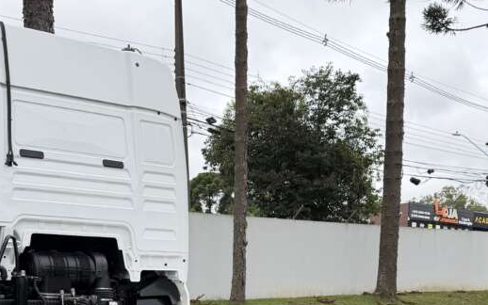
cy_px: 359
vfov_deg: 22.6
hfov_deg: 38.1
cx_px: 270
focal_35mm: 53
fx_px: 705
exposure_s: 1/1522
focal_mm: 6.76
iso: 100
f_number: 1.78
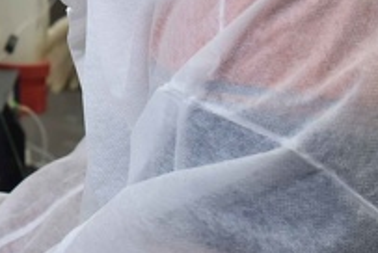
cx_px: -149
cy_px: 2
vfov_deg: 7.3
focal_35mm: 187
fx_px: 1966
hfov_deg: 10.7
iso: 1250
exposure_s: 1/160
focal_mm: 48
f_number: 7.1
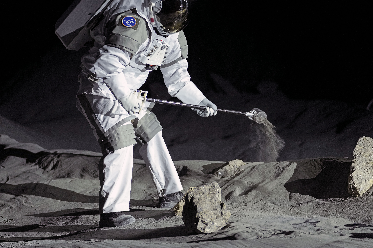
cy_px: 99
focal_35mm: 181
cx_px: 160
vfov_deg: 7.6
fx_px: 1875
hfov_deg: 11.4
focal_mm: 147
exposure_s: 1/125
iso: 1250
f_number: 2.8
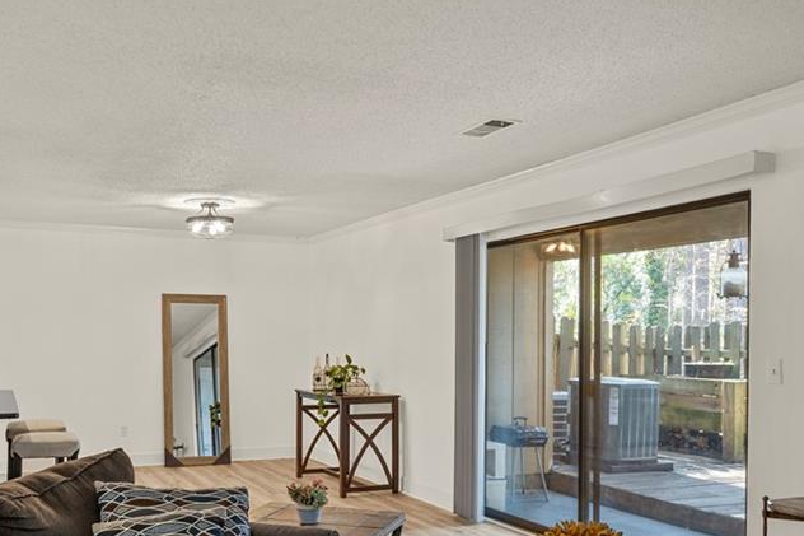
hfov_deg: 55.3
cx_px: 317
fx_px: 759
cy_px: 339
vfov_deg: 38.6
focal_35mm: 34
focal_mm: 21
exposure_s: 1/3
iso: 400
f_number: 8
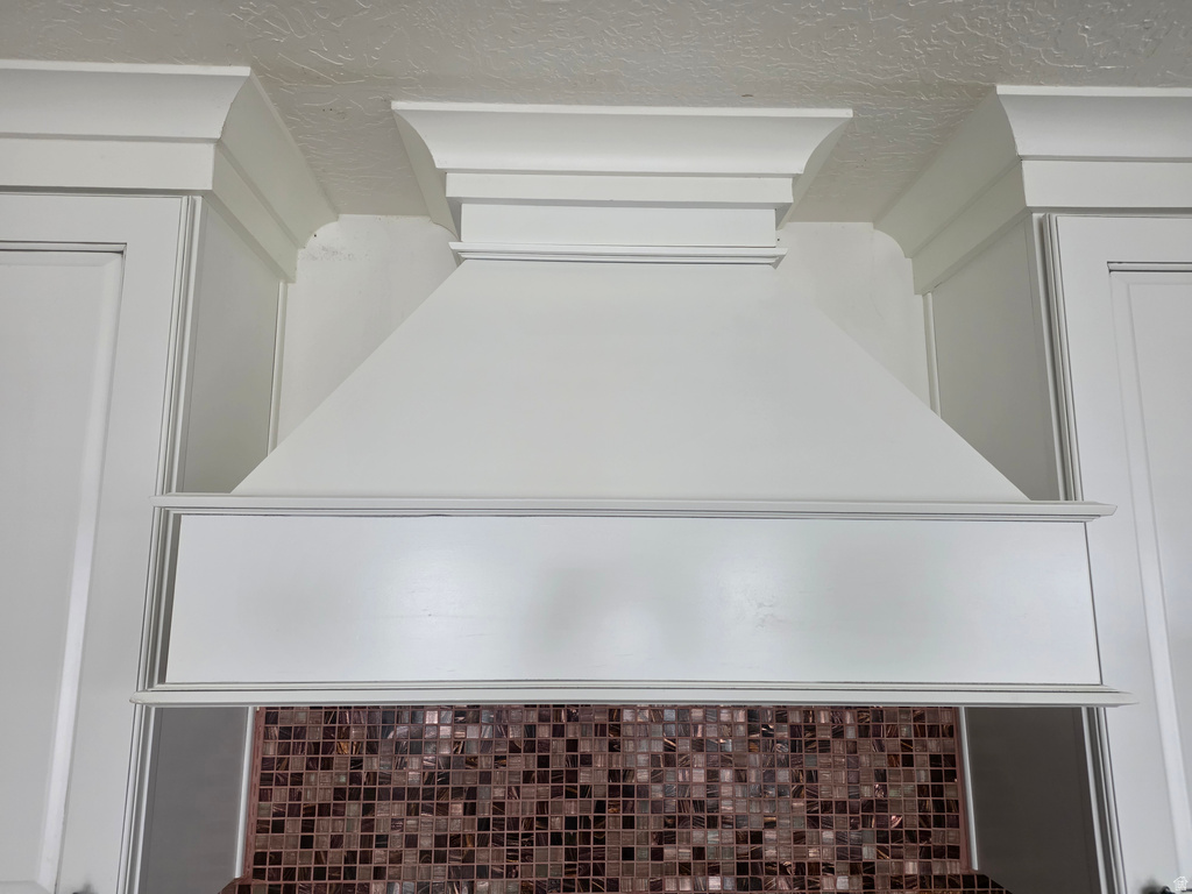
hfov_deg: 73.9
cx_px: 596
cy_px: 447
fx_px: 792
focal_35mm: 23
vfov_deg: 58.9
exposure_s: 1/120
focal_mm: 6.3
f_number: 1.7
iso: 640
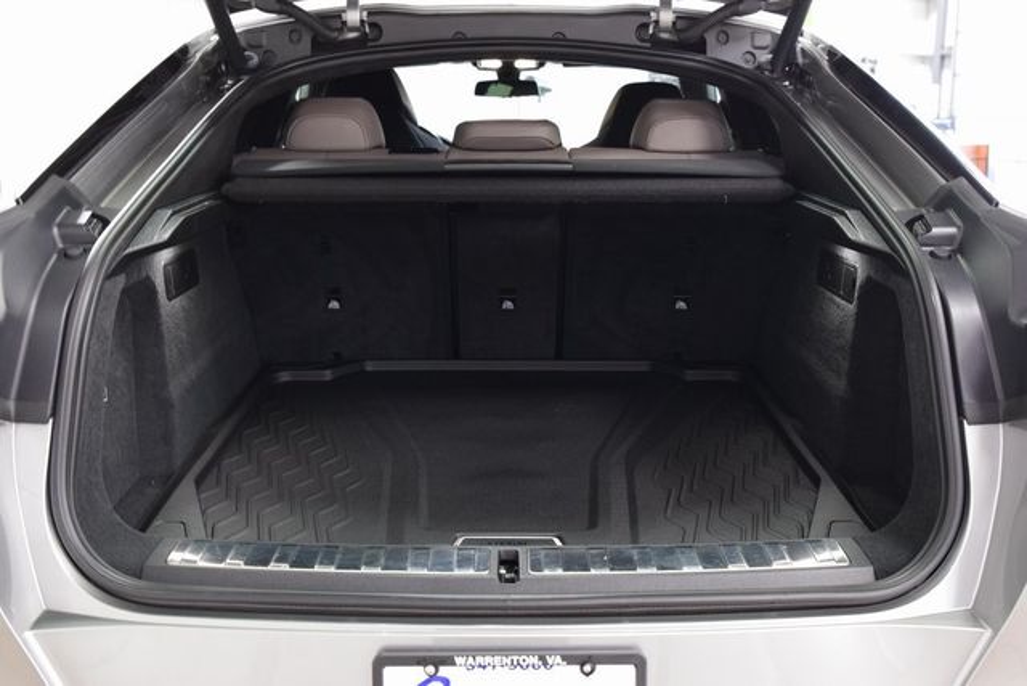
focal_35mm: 36
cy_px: 343
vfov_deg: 36.9
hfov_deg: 53.1
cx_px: 514
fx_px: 1027
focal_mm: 24
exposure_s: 1/15
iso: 1600
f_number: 5
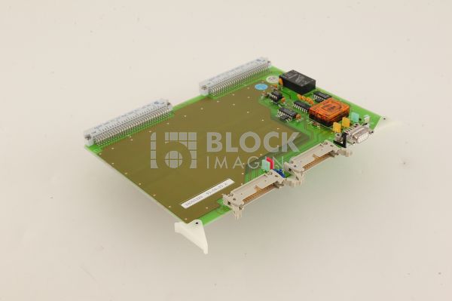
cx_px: 226
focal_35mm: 50
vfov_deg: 26.9
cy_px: 150
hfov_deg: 39.6
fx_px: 627
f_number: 13
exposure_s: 1/125
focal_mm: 50
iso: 1600
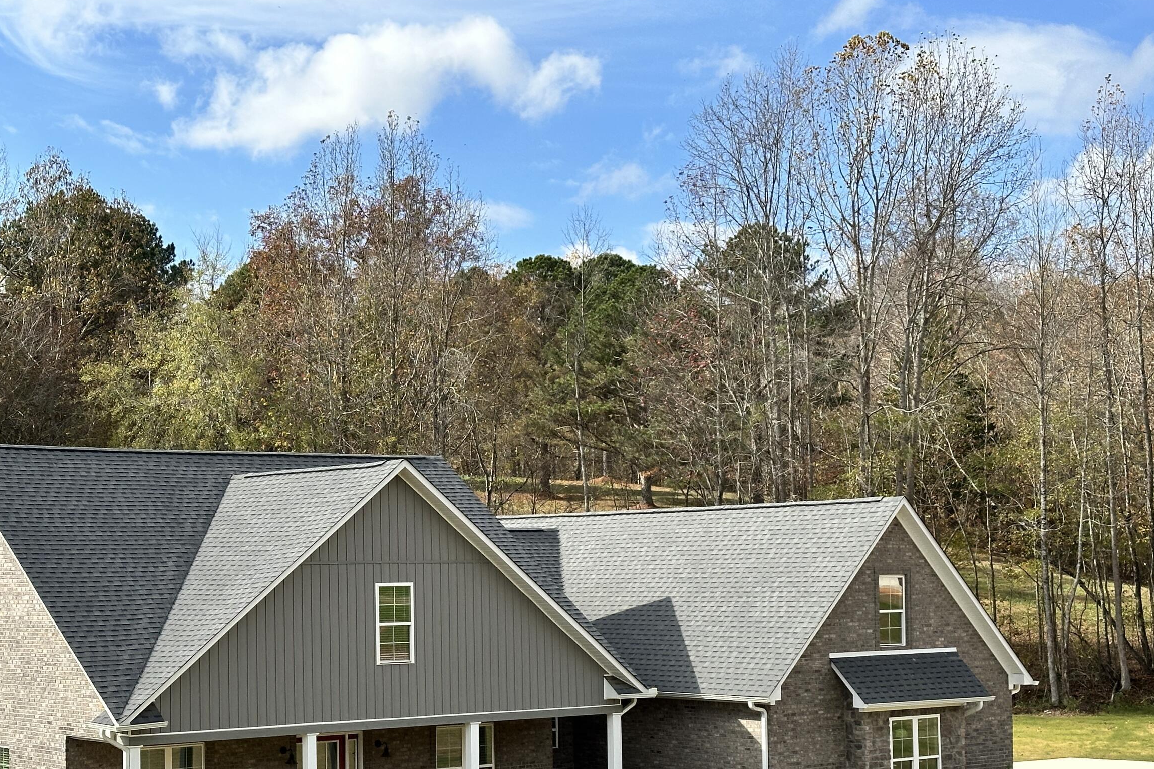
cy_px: 532
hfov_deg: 30.8
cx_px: 420
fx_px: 2083
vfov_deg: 20.8
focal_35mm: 65
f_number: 1.78
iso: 64
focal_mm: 6.86
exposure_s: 1/2809
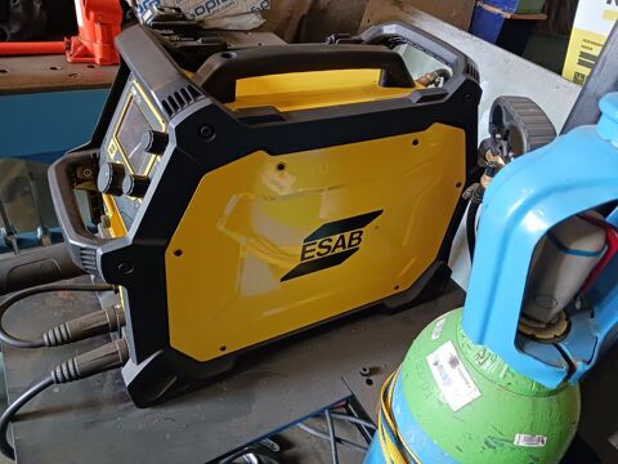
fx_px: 482
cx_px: 309
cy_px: 232
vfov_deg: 51.4
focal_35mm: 27
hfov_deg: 65.3
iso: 500
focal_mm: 4
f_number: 1.8
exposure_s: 1/20
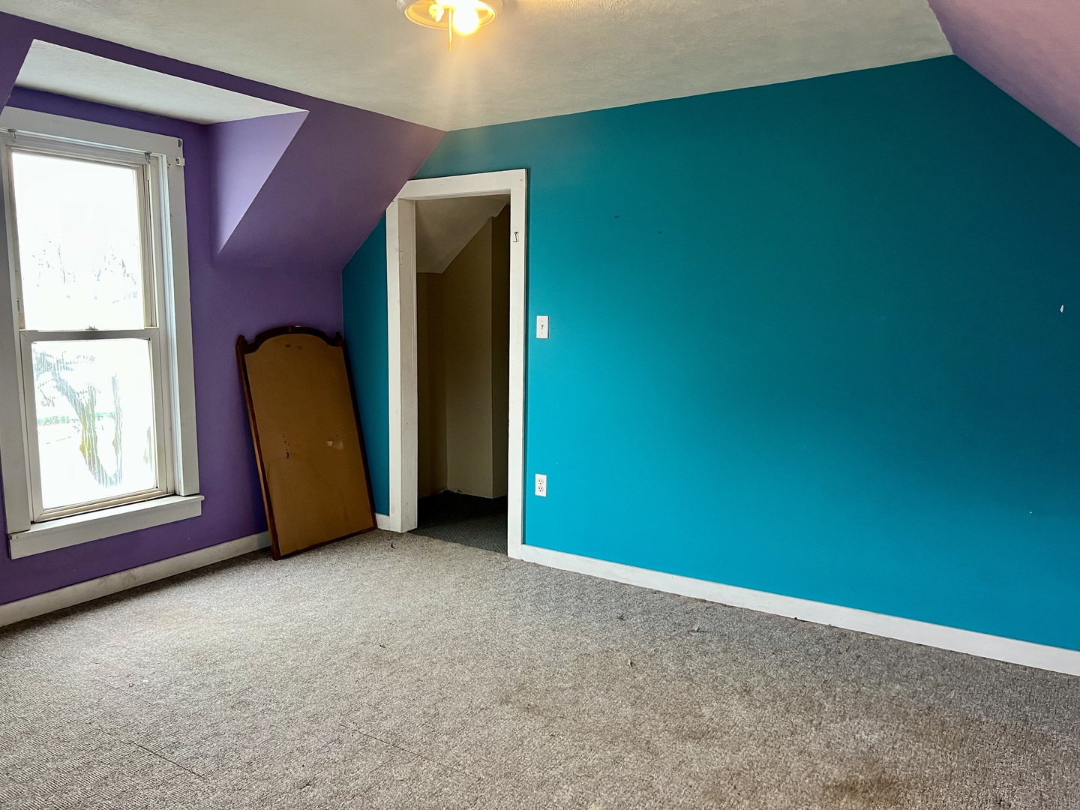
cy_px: 405
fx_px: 811
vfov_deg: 53.1
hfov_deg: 67.3
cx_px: 540
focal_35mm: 26
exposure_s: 1/60
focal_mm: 5.7
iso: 320
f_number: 1.5
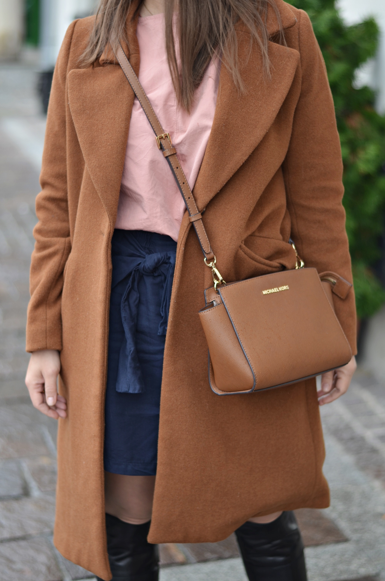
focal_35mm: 75
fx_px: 1209
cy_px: 290
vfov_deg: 27.0
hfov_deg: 18.1
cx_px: 192
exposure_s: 1/200
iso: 100
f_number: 1.8
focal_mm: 50
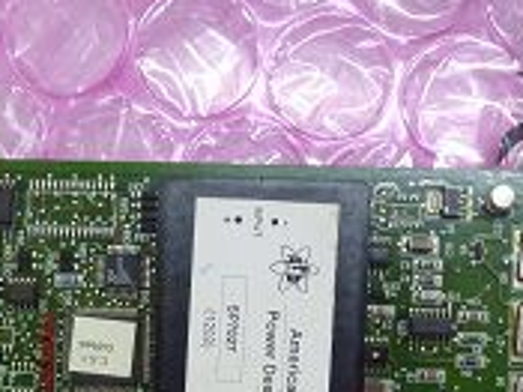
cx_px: 221
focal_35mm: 55
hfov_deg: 34.9
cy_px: 425
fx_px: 830
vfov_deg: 24.8
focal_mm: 4.3
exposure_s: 1/25
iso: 400
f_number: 3.3
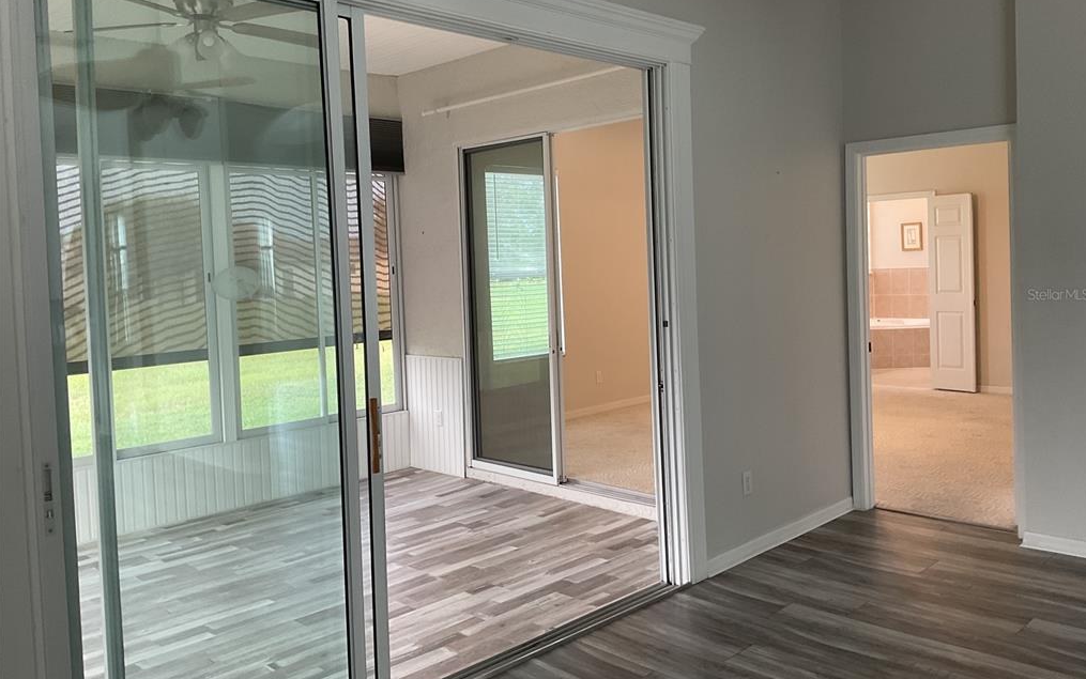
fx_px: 918
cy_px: 294
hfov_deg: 61.2
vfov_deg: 40.5
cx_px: 545
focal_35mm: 31
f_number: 1.8
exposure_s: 1/60
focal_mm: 3
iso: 50
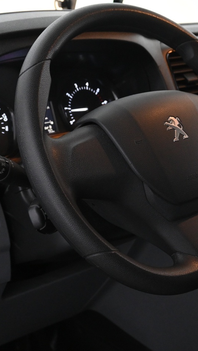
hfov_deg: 18.3
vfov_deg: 31.9
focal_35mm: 66
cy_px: 172
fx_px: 616
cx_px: 114
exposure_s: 1/40
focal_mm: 24
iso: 2000
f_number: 4.2
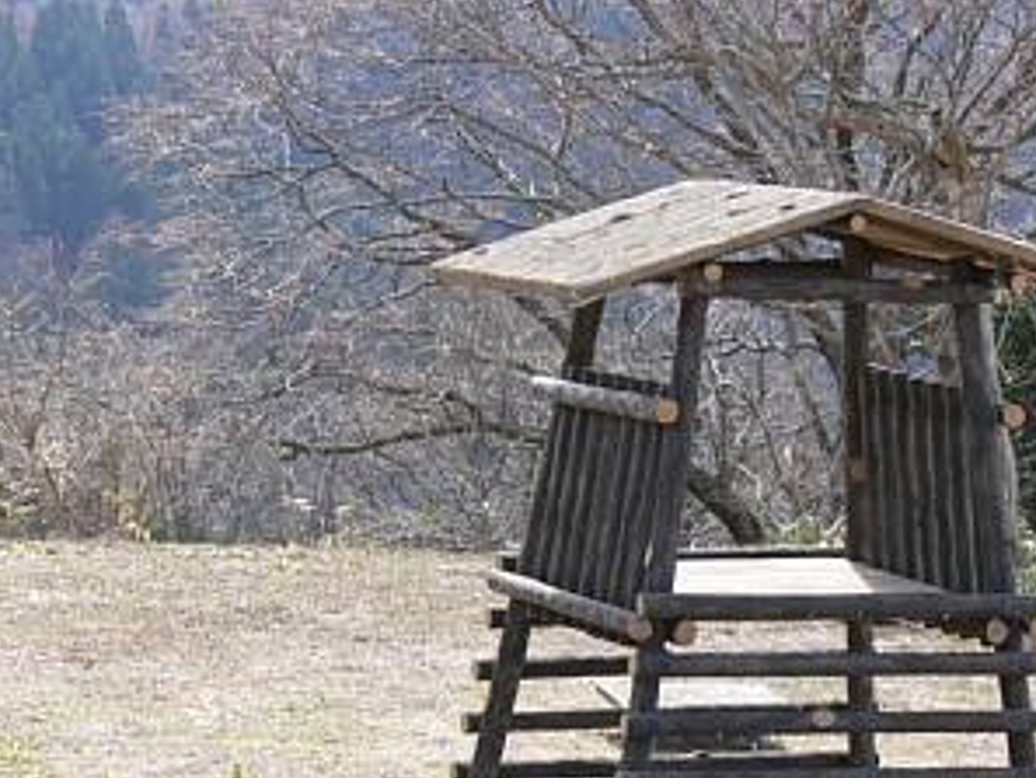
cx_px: 687
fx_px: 4671
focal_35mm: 156
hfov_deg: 12.6
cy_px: 520
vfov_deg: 9.5
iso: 80
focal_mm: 24.5
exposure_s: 1/100
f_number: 5.6
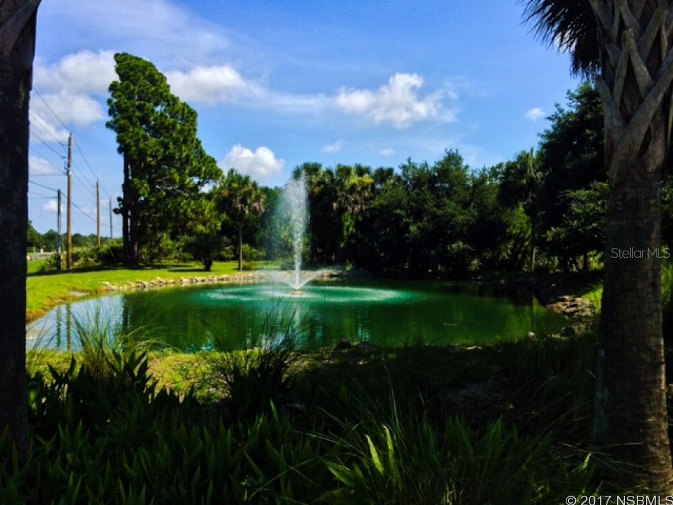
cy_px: 252
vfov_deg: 46.8
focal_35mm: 30
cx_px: 336
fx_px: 583
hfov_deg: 60.0
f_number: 2.2
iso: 40
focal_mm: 4.12
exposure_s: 1/1786
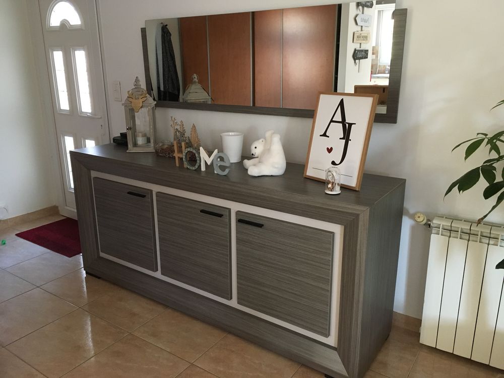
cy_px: 189
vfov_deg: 48.2
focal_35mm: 29
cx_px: 252
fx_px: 422
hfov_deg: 61.7
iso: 250
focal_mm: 4.15
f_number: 2.2
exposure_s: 1/33
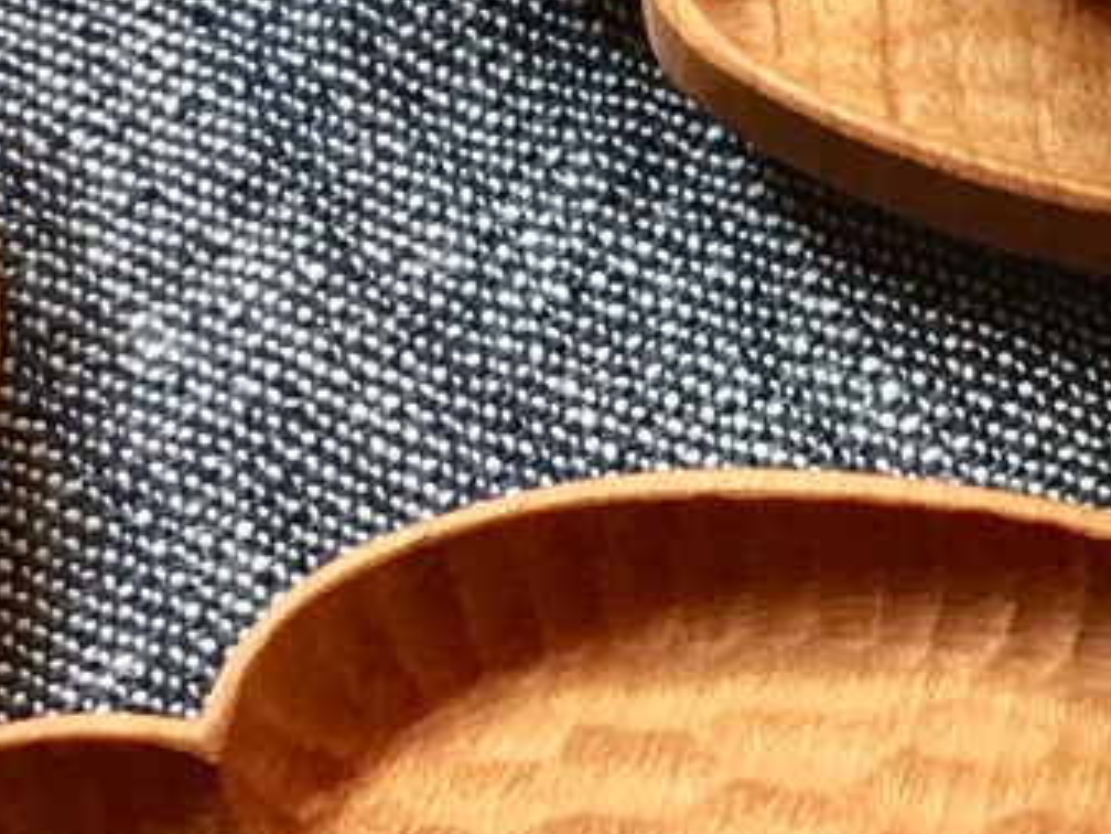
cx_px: 1243
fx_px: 5585
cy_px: 764
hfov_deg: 11.2
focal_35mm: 174
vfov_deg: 8.5
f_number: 2.2
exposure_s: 1/30
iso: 32
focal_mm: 4.15
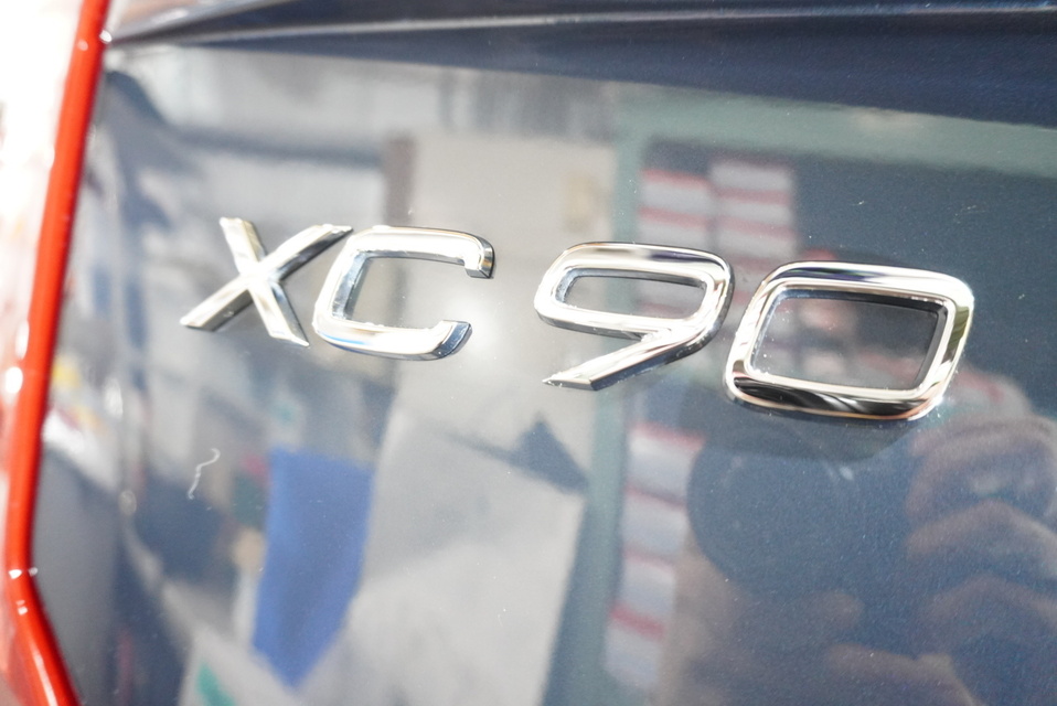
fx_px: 705
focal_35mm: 24
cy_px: 353
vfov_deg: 53.2
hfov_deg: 73.7
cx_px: 528
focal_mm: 16
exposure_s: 1/30
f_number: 3.5
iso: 2500
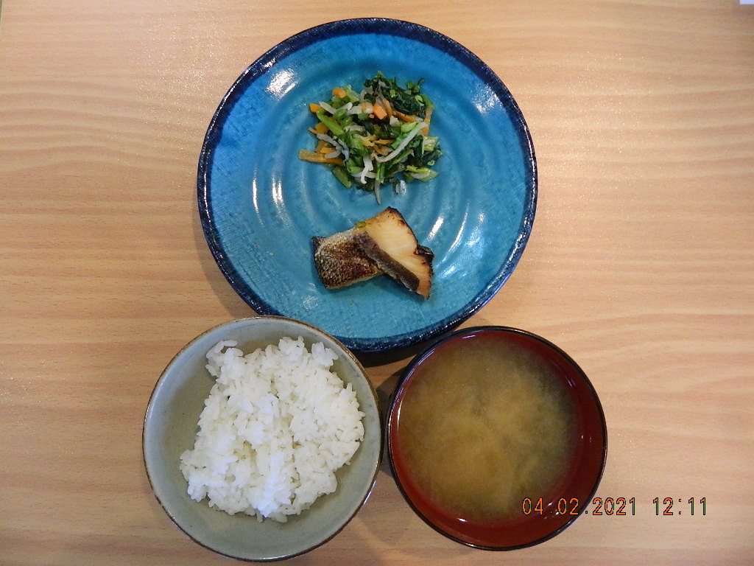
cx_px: 377
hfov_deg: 69.4
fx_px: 545
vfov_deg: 54.9
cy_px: 283
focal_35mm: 25
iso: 400
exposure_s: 1/50
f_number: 3.1
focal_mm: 4.5
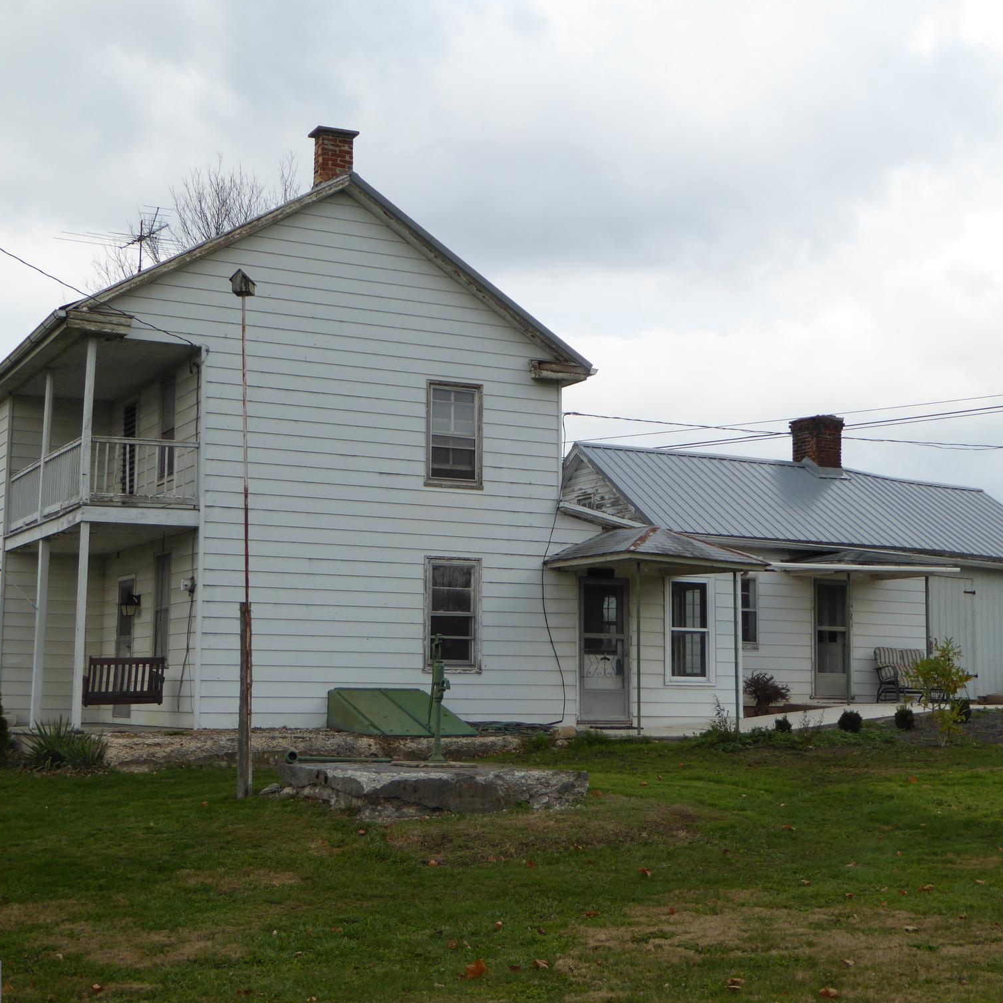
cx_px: 516
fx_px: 1574
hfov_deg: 35.4
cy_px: 504
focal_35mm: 48
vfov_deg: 35.4
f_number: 3.8
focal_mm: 7.2
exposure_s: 1/400
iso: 100
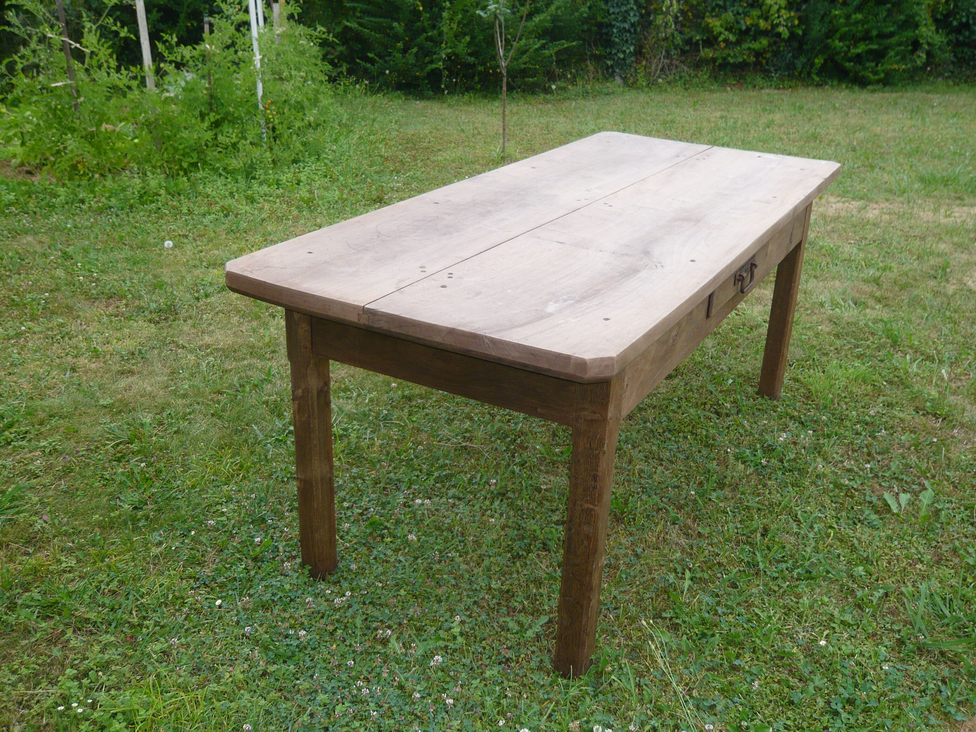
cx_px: 488
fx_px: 959
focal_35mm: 34
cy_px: 366
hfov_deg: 54.0
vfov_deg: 41.8
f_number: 3.1
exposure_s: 1/125
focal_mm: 5.5
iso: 100
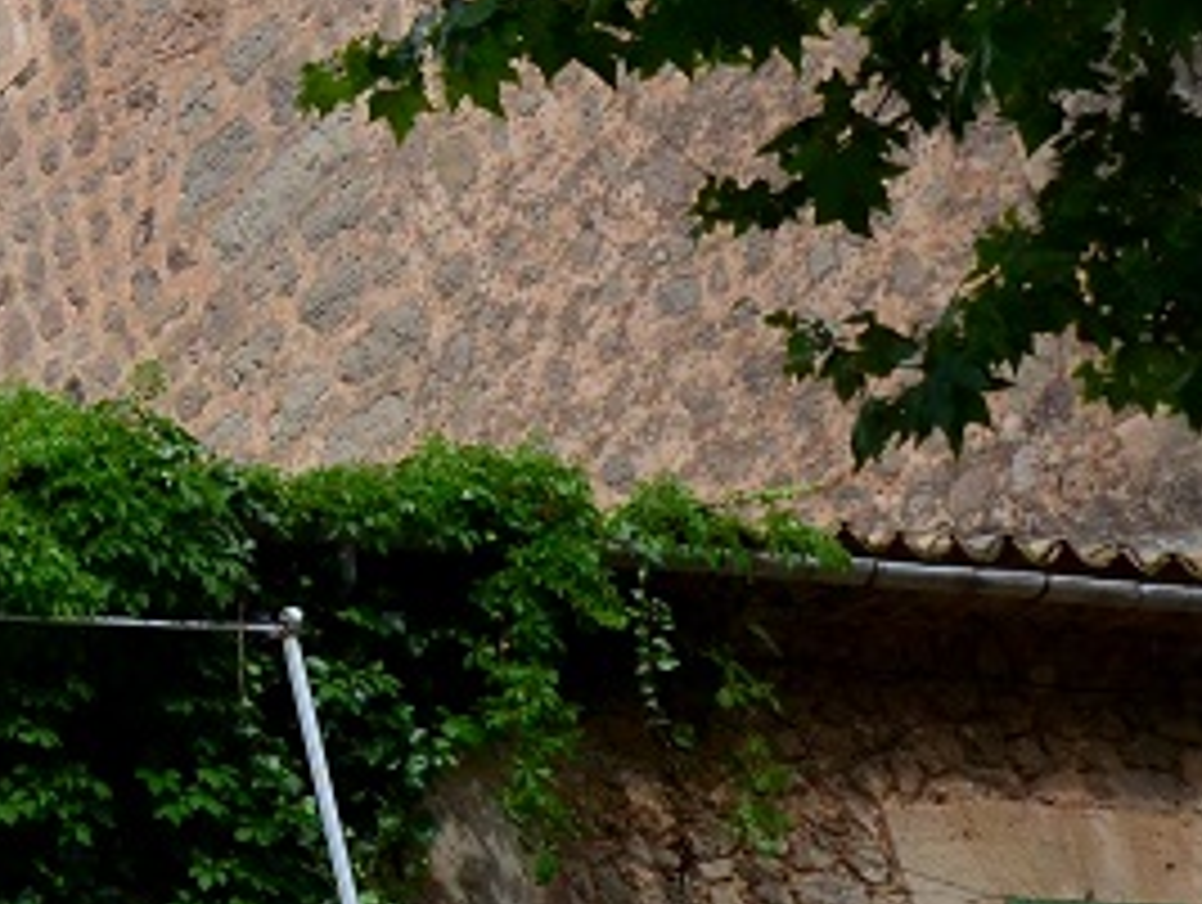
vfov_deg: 11.4
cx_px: -894
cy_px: -2
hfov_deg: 13.8
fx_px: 4485
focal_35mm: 129
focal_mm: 24
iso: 800
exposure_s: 1/8000
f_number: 4
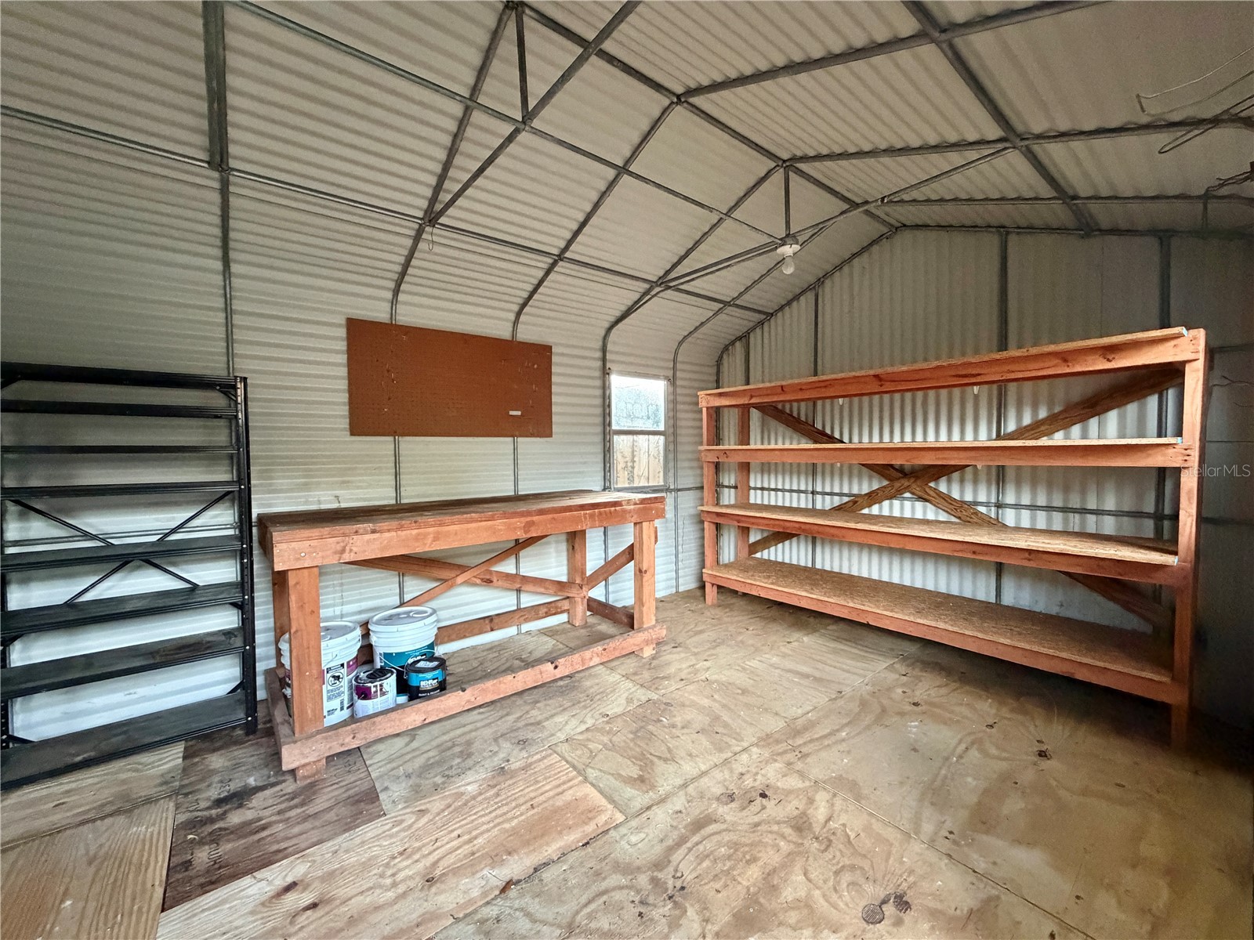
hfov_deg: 102.1
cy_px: 470
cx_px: 627
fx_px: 507
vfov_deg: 85.7
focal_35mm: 14
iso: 1000
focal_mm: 2.22
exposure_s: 1/60
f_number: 2.2
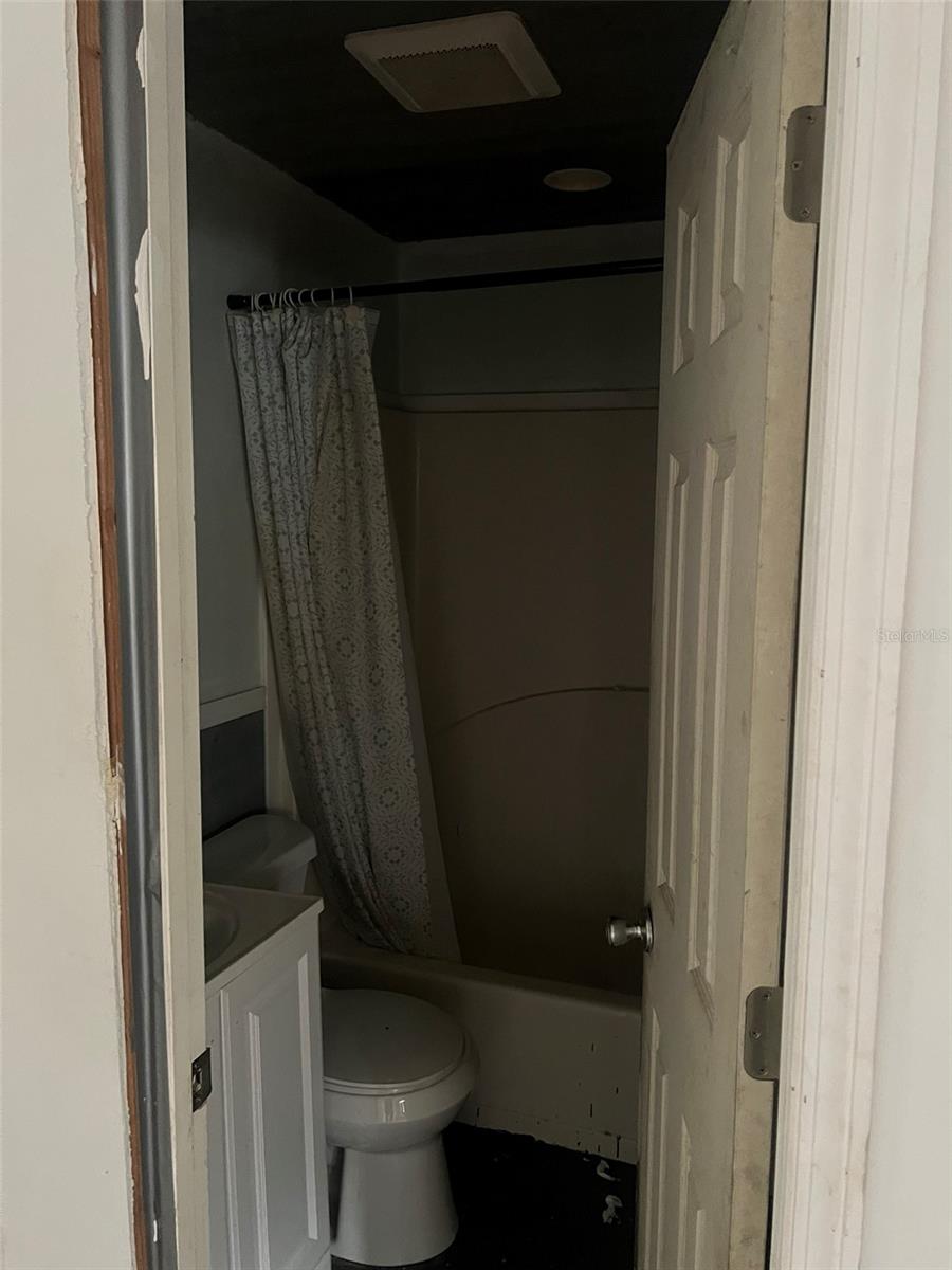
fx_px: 953
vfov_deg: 67.3
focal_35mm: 26
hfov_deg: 53.1
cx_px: 476
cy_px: 635
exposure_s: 1/30
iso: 640
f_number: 1.5
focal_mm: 5.7
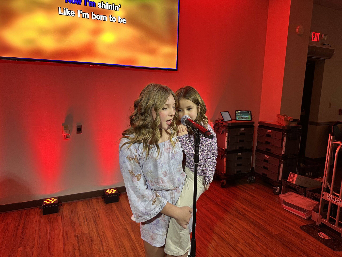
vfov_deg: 56.8
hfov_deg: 71.6
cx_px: 171
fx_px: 237
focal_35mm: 24
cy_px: 128
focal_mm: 6.86
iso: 250
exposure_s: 1/60
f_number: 1.78
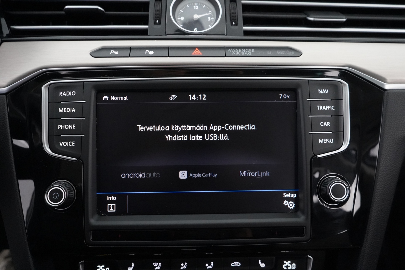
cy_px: 135
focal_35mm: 28
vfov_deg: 46.4
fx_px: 315
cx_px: 202
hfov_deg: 65.5
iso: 12800
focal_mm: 28
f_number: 6.3
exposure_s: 1/50
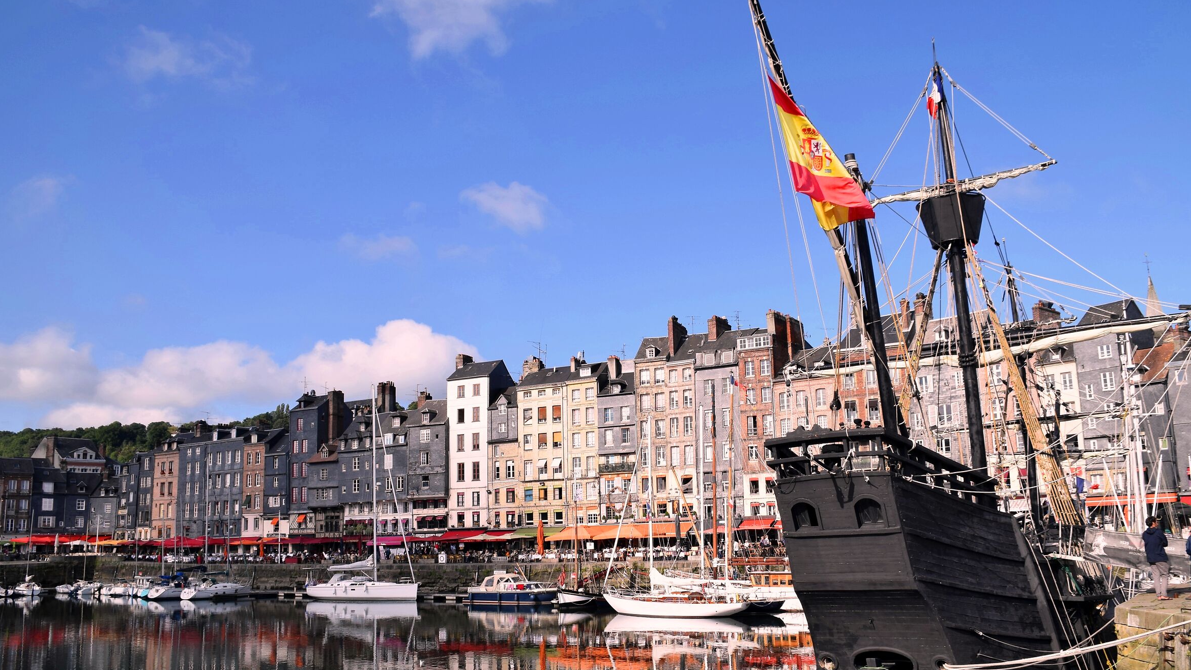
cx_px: 609
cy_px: 372
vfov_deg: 40.1
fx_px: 916
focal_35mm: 29
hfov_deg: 66.1
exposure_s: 1/400
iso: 200
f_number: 10
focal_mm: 18
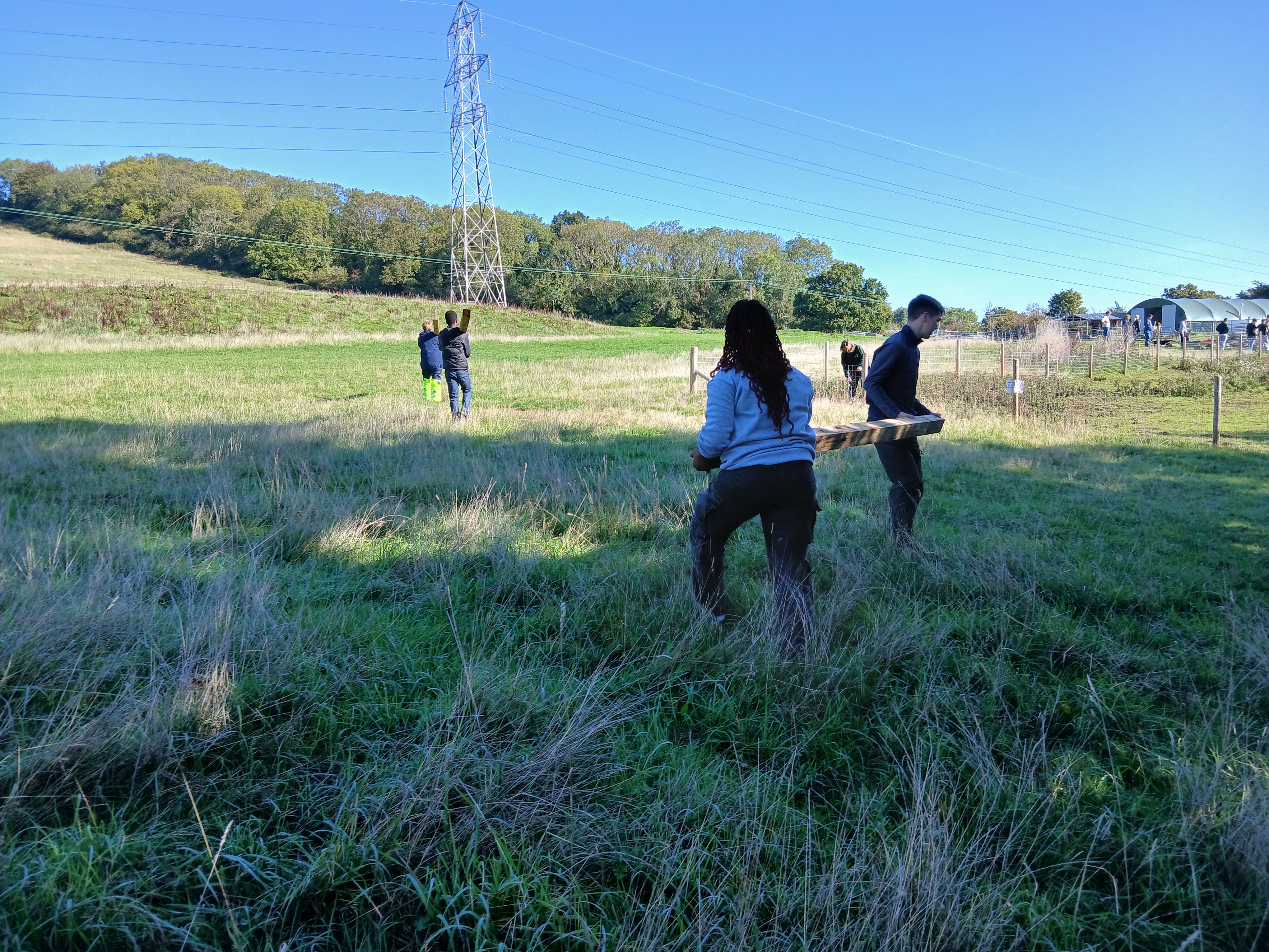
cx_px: 634
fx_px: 953
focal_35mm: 26
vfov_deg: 53.1
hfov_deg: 67.3
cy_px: 476
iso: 20
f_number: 1.8
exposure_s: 1/236
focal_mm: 3.98
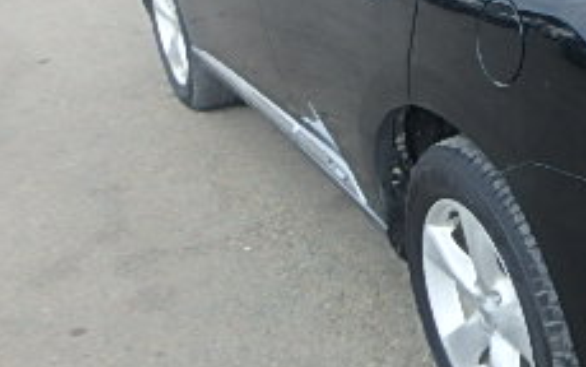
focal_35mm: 62
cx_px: 708
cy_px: 110
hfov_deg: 28.5
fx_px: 991
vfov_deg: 20.9
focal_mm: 3.7
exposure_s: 1/500
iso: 125
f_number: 3.5
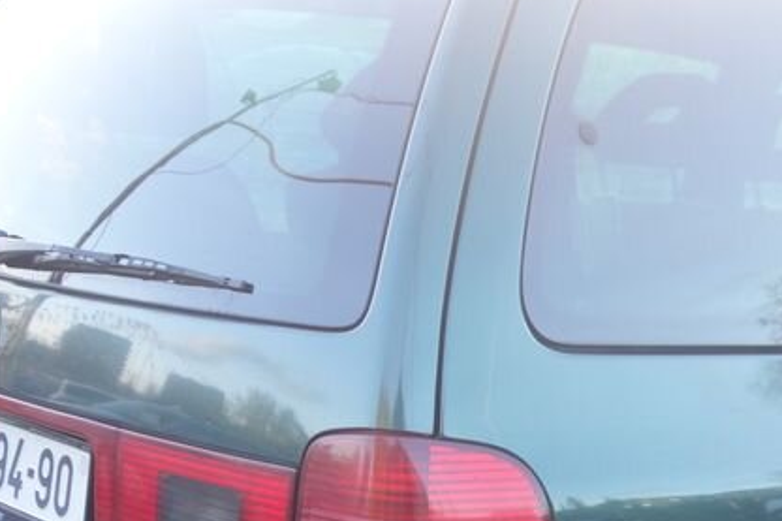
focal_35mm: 69
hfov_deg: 28.0
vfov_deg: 19.2
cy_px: 516
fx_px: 1498
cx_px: 729
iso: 125
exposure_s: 1/100
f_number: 2.2
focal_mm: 10.4
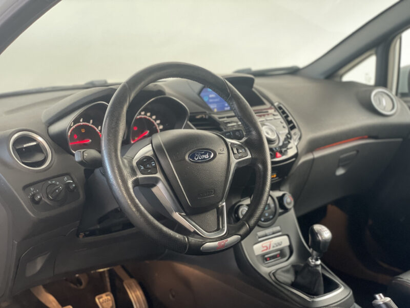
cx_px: 205
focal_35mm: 52
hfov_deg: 36.8
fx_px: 616
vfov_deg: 28.0
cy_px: 154
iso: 250
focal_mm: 6
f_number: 2
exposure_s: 1/63
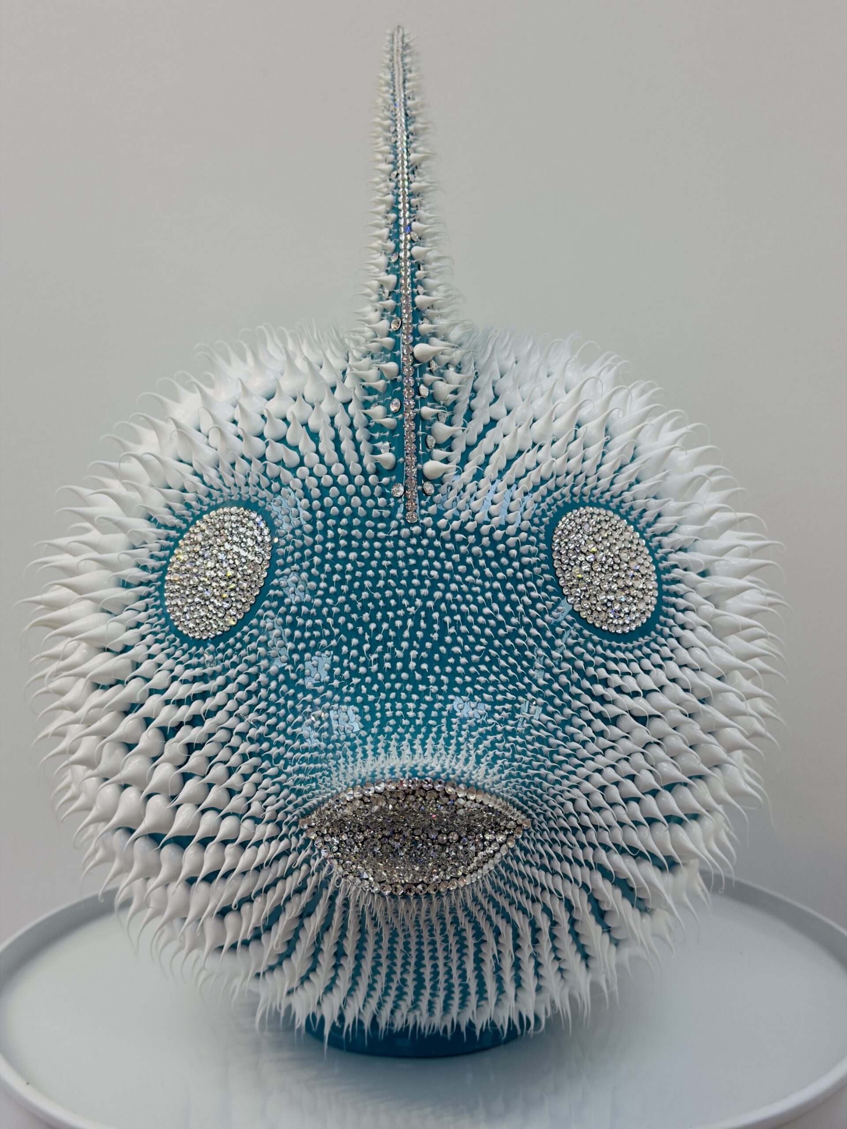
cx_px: 424
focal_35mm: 48
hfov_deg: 30.3
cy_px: 564
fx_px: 1566
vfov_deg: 39.7
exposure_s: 1/138
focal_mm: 6.76
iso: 50
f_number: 1.78
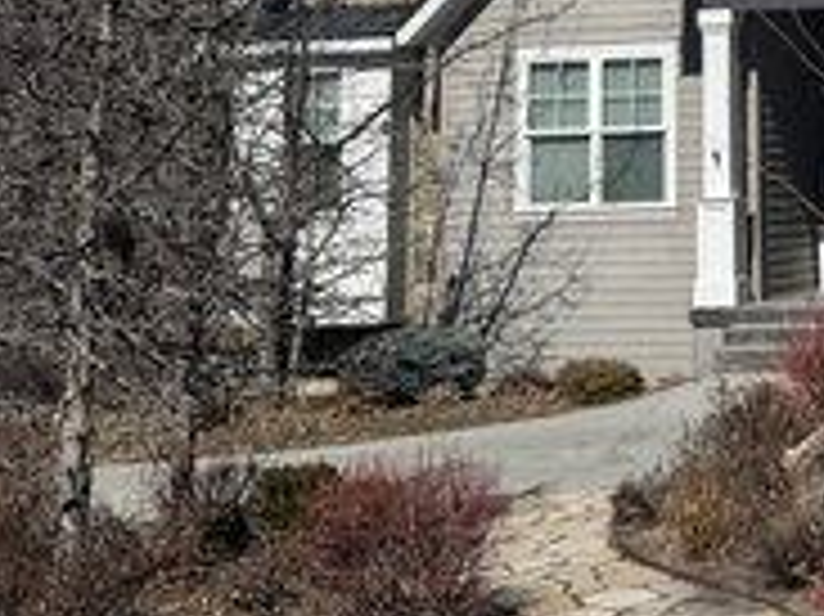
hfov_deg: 21.3
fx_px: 1998
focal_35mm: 84
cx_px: 1049
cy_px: -58
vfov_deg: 17.0
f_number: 1.78
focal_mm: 6.76
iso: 80
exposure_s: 1/9009
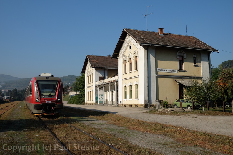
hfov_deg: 53.1
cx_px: 116
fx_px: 233
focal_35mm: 36
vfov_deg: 36.9
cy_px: 78
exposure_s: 1/350
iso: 200
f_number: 9
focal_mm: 24.3
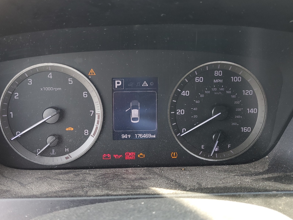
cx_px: 121
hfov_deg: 55.0
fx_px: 279
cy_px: 108
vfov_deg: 42.9
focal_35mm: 33
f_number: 1.5
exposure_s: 1/60.2
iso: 50
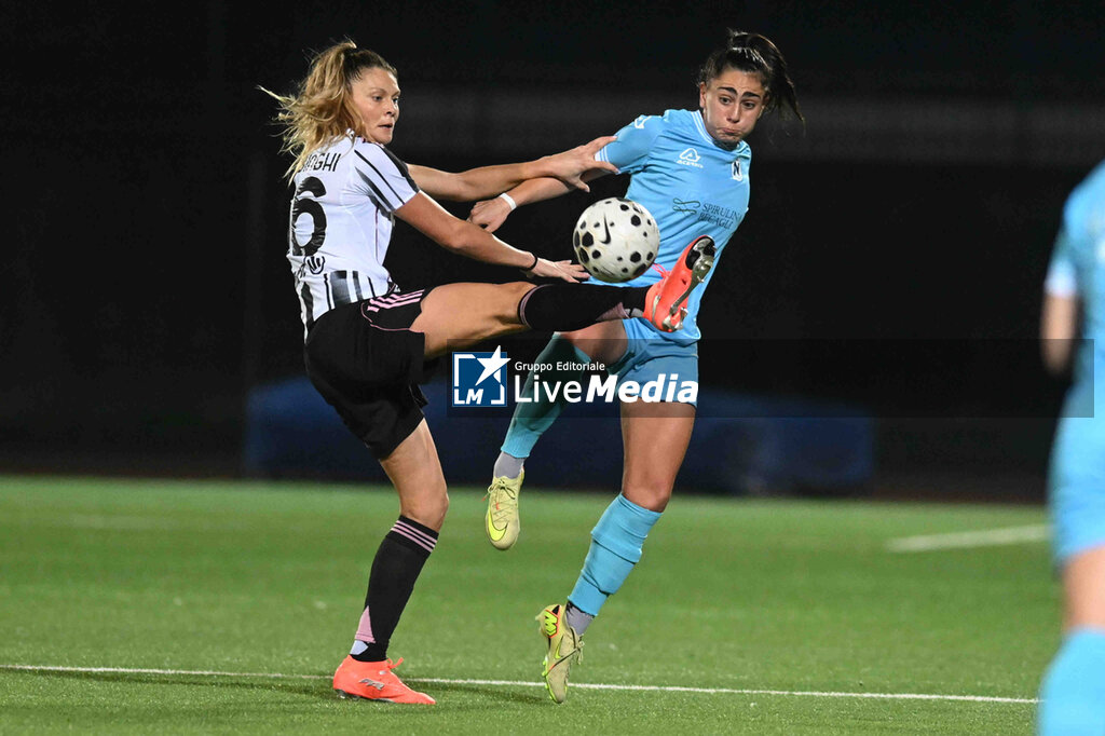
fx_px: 9205
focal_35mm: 300
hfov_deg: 6.9
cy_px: 368
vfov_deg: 4.6
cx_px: 552
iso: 4000
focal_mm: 300
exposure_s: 1/1000
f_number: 3.5
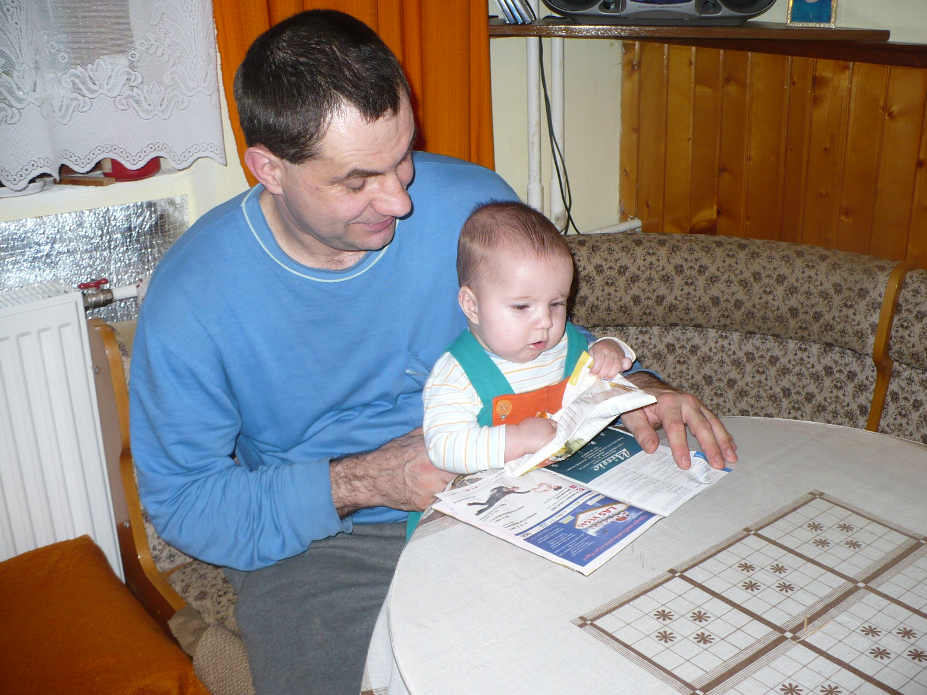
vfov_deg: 37.7
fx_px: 1017
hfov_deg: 49.0
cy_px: 351
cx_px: 475
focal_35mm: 38
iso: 100
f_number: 2.8
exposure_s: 1/30
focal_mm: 6.1
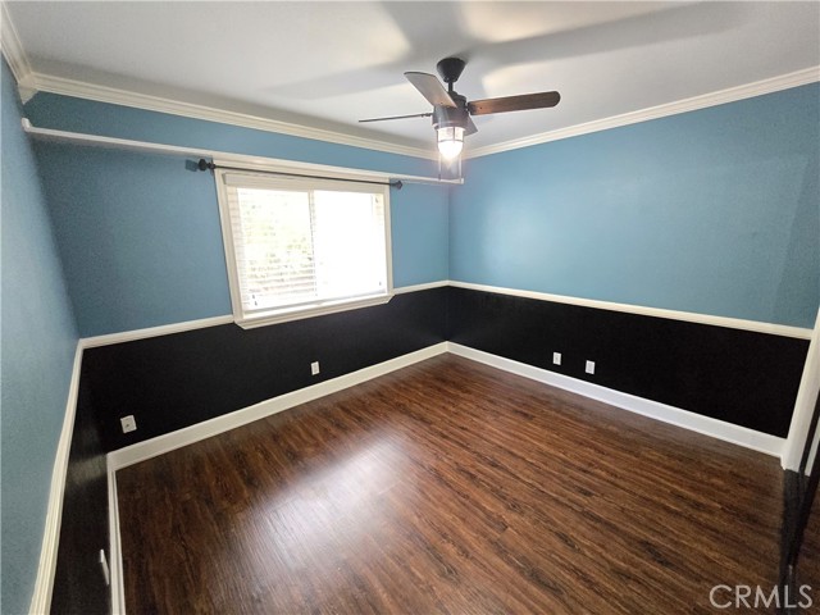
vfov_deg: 89.9
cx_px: 410
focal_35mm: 13
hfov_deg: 106.2
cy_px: 308
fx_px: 308
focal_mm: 2.2
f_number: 2.2
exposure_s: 1/60
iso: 1600
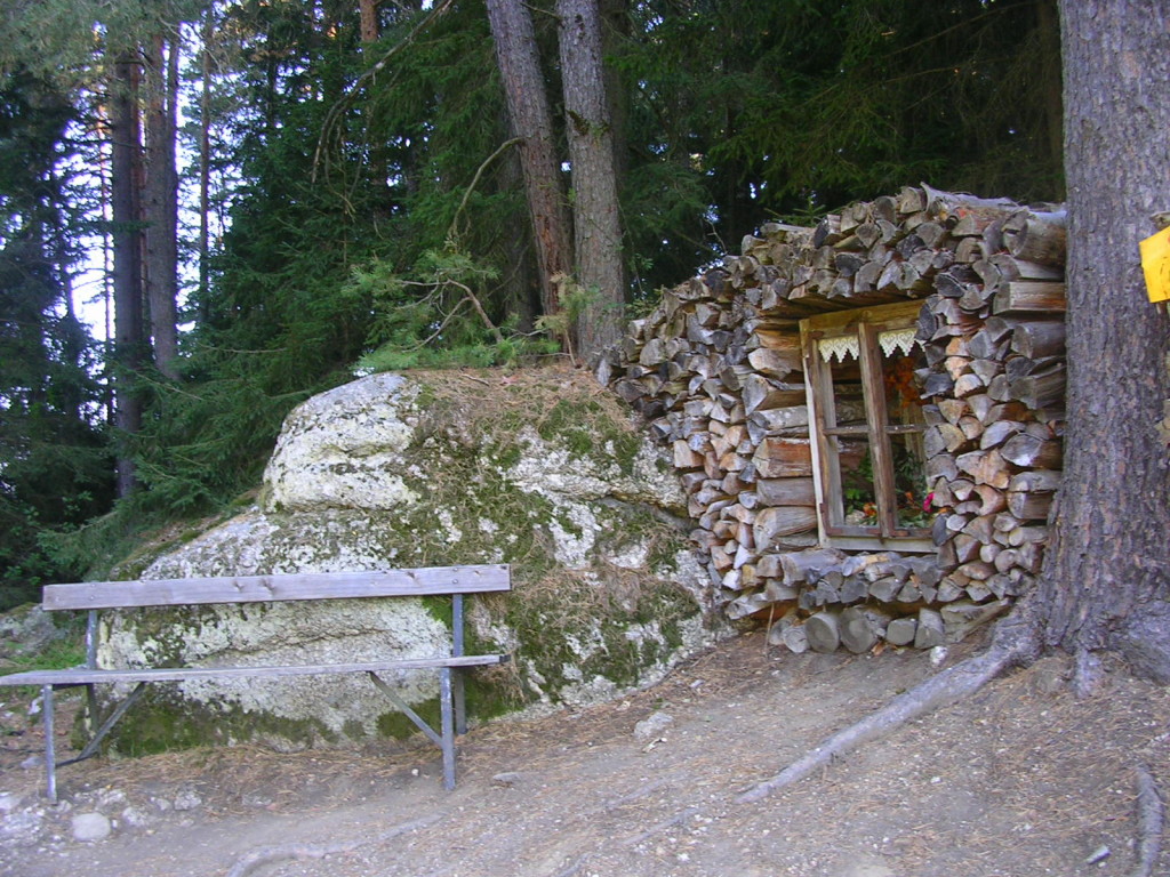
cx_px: 585
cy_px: 438
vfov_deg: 37.7
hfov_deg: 49.0
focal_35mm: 38
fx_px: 1284
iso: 53
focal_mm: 5.8
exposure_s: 1/30
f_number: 2.8
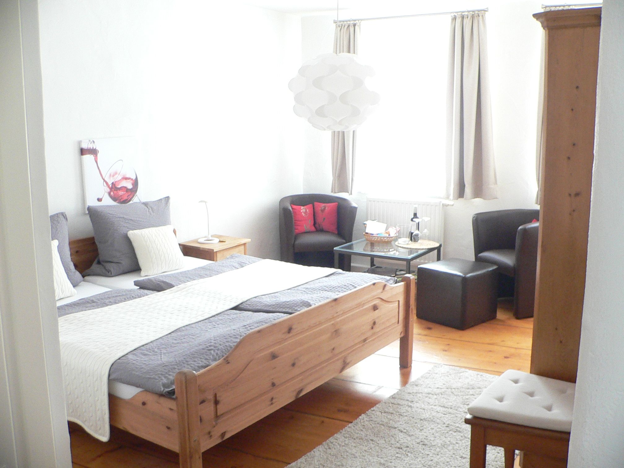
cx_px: 312
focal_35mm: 35
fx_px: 631
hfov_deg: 52.6
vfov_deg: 40.7
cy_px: 234
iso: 200
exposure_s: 1/4
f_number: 2.8
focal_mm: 4.6
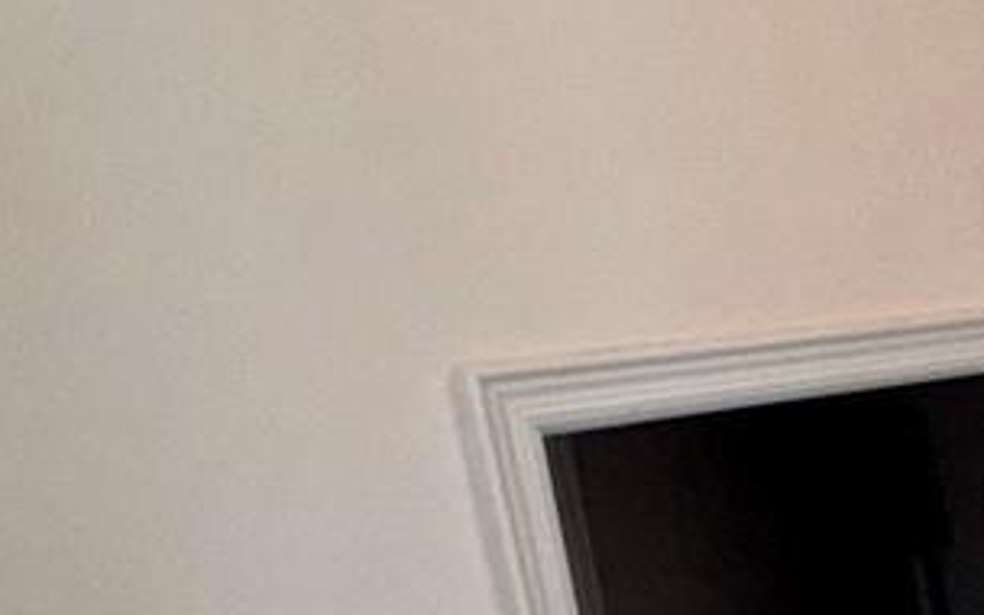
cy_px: 952
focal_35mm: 78
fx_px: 2092
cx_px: 1499
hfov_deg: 21.8
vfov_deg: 15.3
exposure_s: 1/77
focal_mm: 2.22
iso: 80
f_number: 2.2
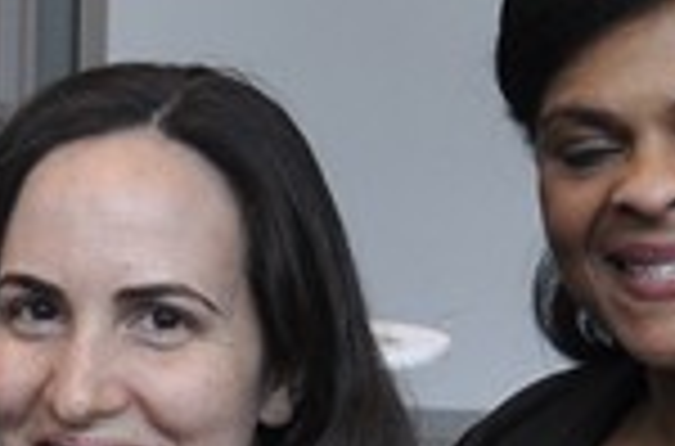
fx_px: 3931
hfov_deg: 9.7
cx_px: -108
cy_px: 842
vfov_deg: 6.3
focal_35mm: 210
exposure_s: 1/60
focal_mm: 21
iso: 400
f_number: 5
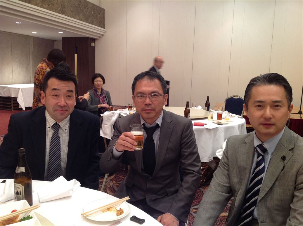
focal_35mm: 35
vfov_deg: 40.6
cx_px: 152
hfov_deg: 52.7
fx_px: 306
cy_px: 113
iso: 125
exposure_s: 1/15
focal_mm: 4.28
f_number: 2.4
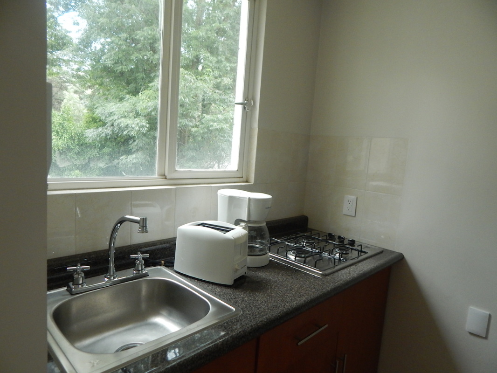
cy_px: 186
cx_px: 248
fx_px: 316
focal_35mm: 22
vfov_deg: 61.1
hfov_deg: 76.4
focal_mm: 4
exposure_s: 1/60
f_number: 3
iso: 400
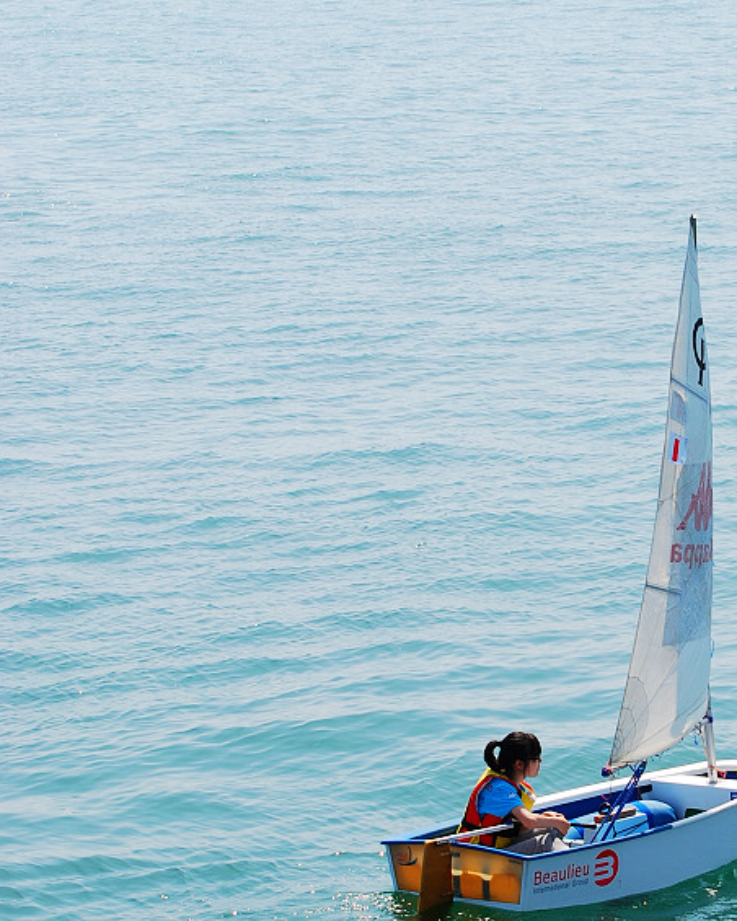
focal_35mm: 157
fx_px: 4281
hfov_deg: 9.8
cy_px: 416
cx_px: 474
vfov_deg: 12.3
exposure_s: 1/250
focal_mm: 70
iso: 100
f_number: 9
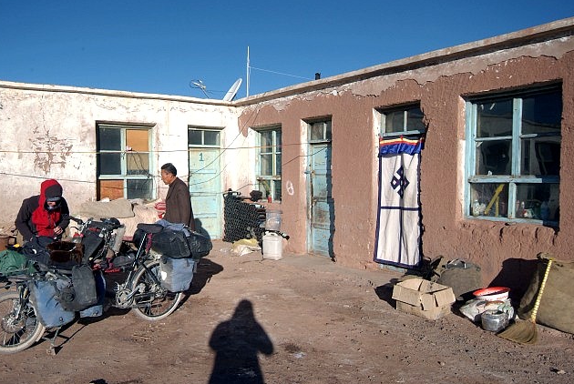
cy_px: 210
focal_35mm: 33
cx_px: 250
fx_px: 527
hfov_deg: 57.0
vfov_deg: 40.1
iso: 200
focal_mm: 17
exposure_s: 1/350
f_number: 9.5
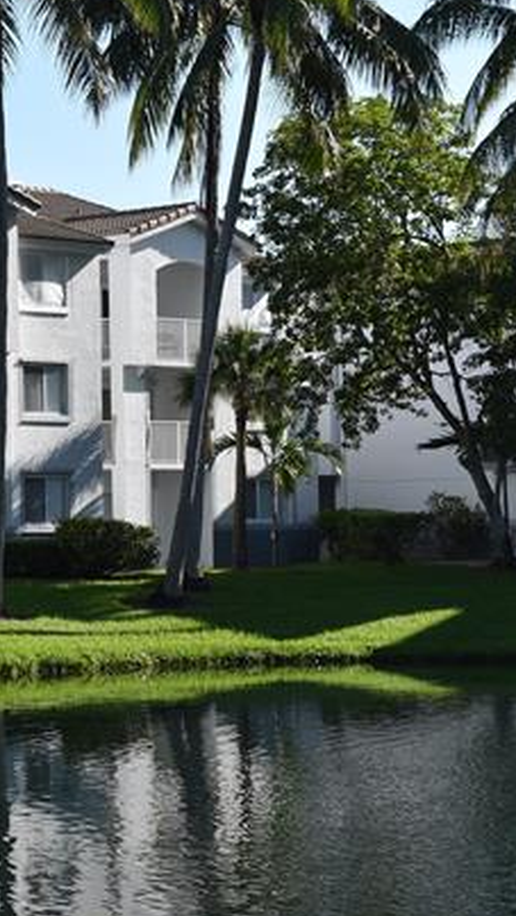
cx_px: -186
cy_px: 463
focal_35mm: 106
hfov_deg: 11.1
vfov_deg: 20.2
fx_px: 2576
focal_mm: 34
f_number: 9
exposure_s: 1/320
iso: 200
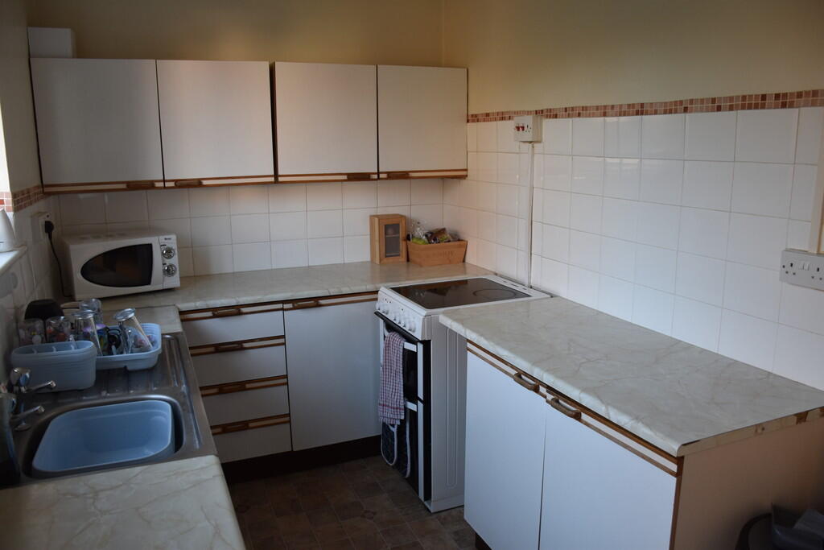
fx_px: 618
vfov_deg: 47.9
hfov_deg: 67.4
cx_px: 412
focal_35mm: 27
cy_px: 275
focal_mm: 18
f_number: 4.5
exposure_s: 1/80
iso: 400
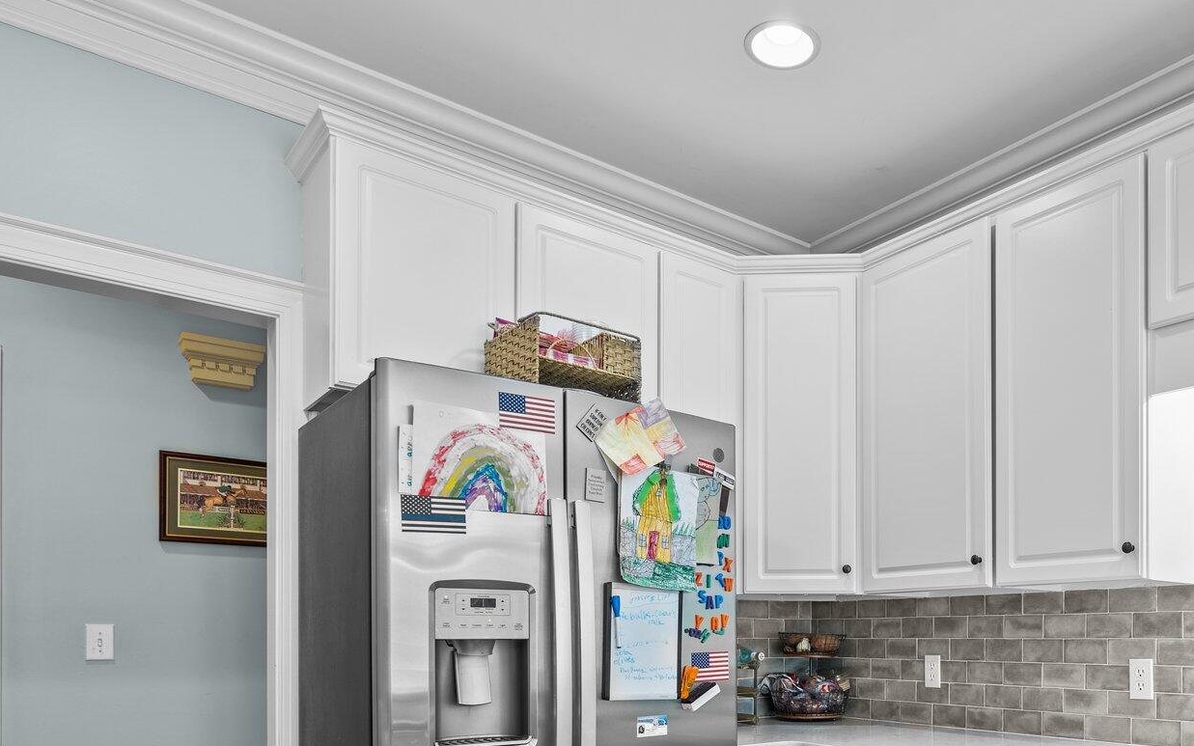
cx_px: 824
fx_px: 879
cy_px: 642
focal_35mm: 27
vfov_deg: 42.9
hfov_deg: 66.0
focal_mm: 16
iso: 200
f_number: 4
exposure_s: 1/4
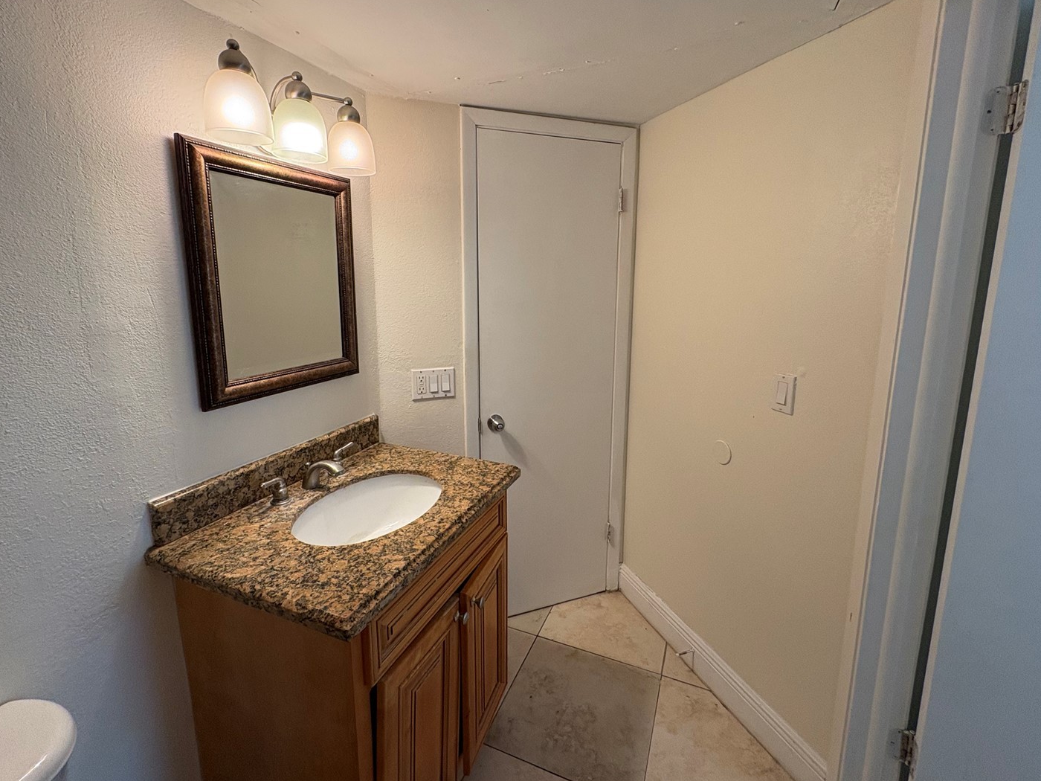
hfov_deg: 94.5
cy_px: 354
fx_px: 481
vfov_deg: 77.9
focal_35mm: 16
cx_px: 518
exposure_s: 1/120
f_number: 2.2
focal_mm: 2.22
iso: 250
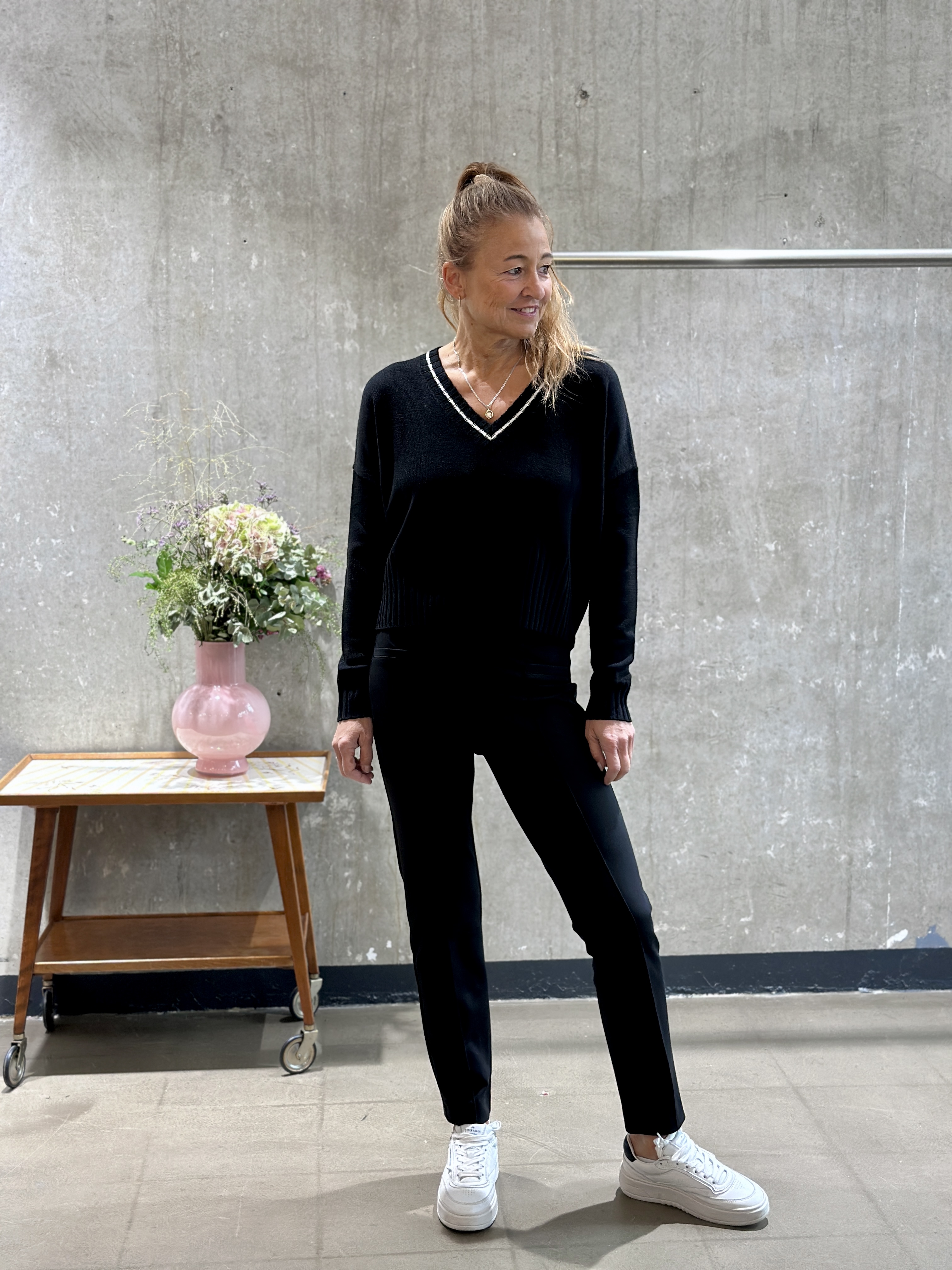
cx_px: 476
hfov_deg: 30.3
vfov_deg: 39.7
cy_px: 635
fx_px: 1760
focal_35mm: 48
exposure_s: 1/100
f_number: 1.78
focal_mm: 6.86
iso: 200
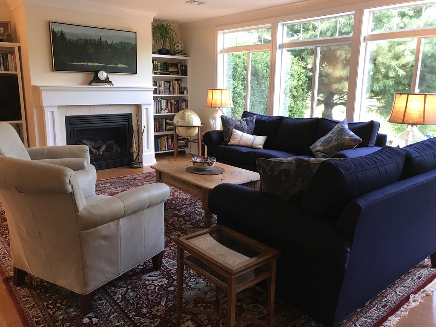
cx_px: 218
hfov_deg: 63.4
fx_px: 353
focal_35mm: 28
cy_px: 164
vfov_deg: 49.7
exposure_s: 1/15
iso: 40
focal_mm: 3.99
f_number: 1.8
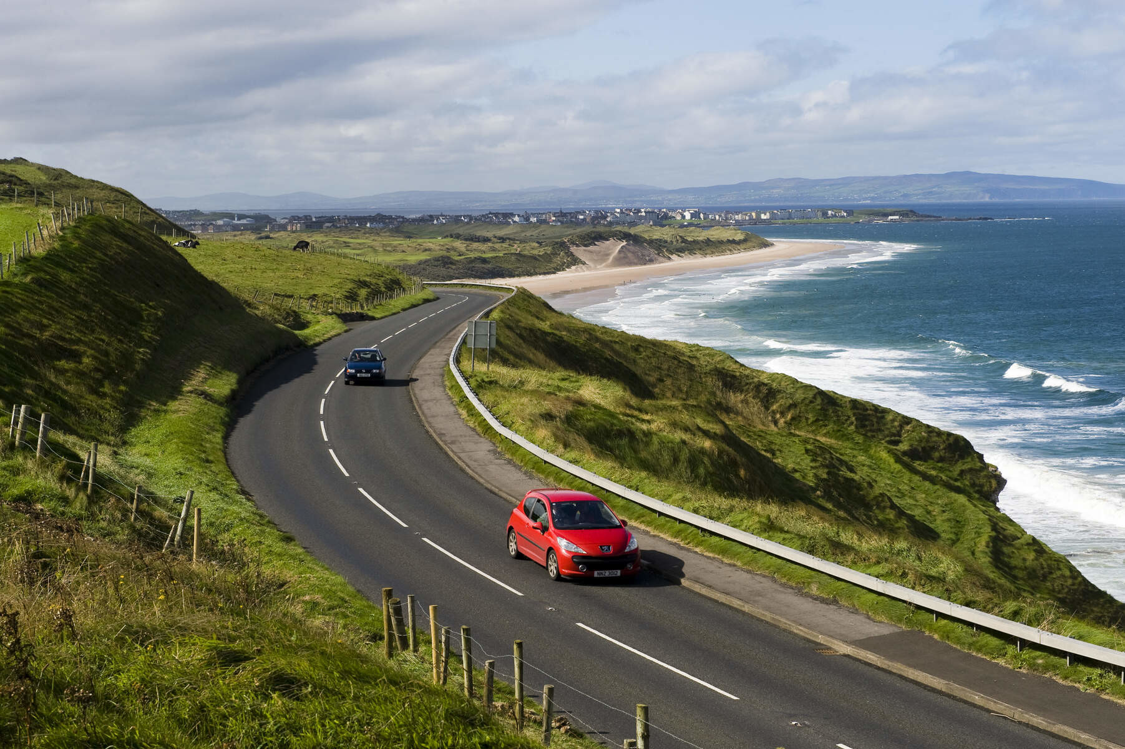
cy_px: 374
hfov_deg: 28.9
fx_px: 2186
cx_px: 562
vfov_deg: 19.4
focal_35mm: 70
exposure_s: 1/400
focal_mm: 70
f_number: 13
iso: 200
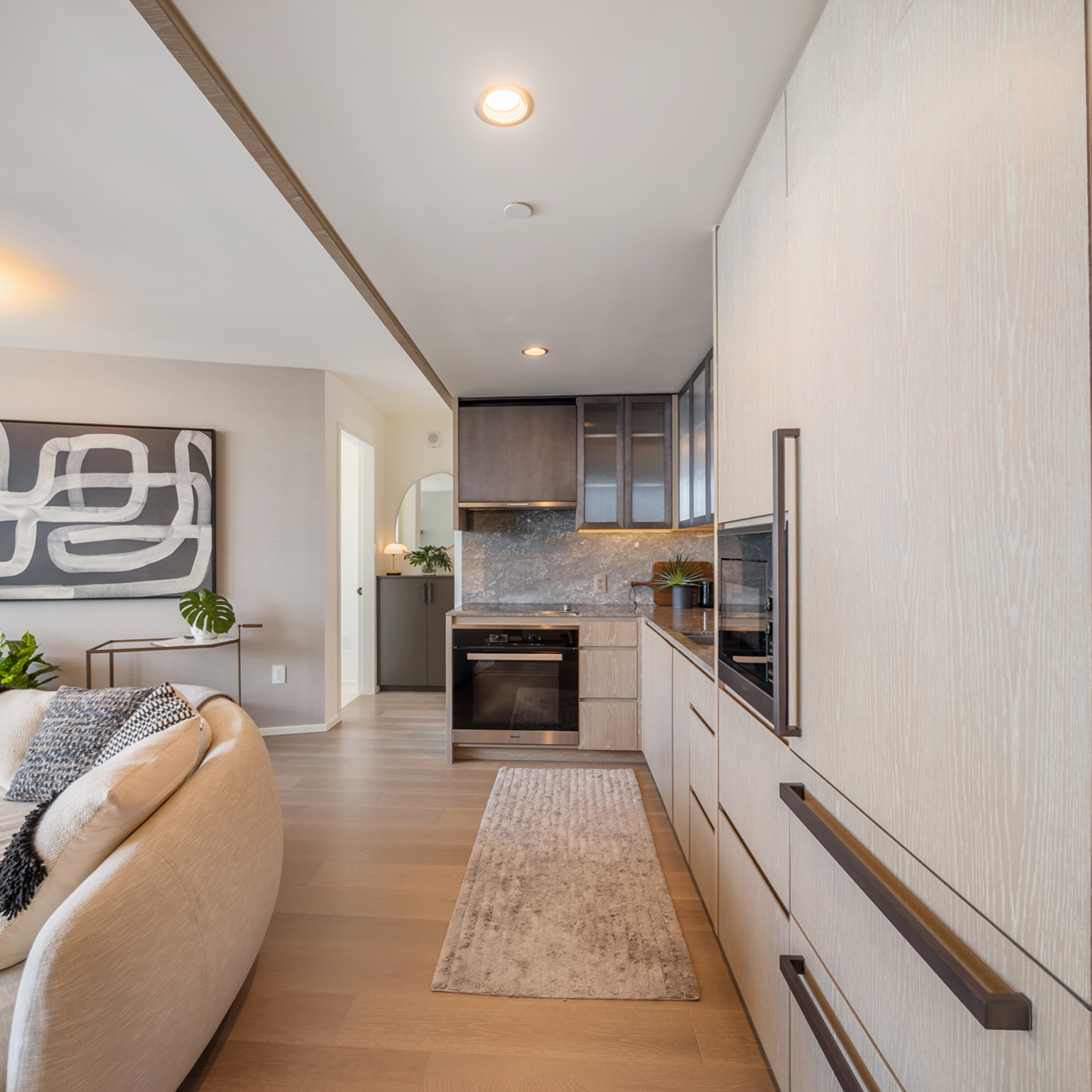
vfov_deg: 84.0
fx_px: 607
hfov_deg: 83.9
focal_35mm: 17
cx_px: 518
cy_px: 553
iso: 200
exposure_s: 1/200
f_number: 4
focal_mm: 7
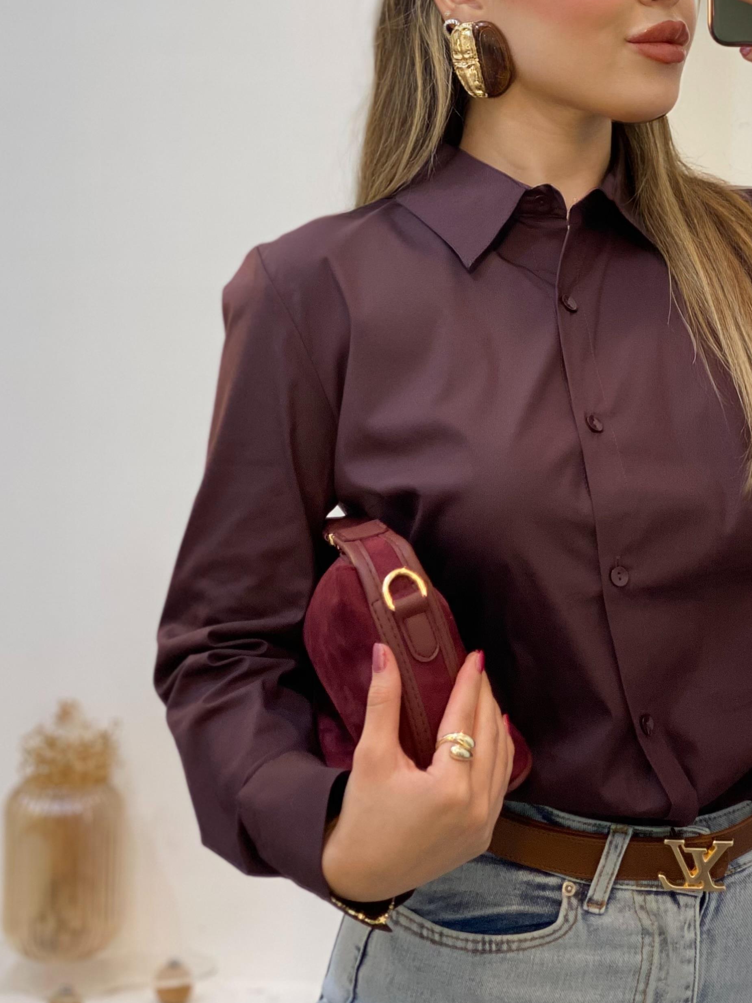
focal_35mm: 85
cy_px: 274
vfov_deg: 22.8
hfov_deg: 17.3
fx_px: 2462
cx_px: 498
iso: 100
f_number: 2
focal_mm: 6
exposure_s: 1/100
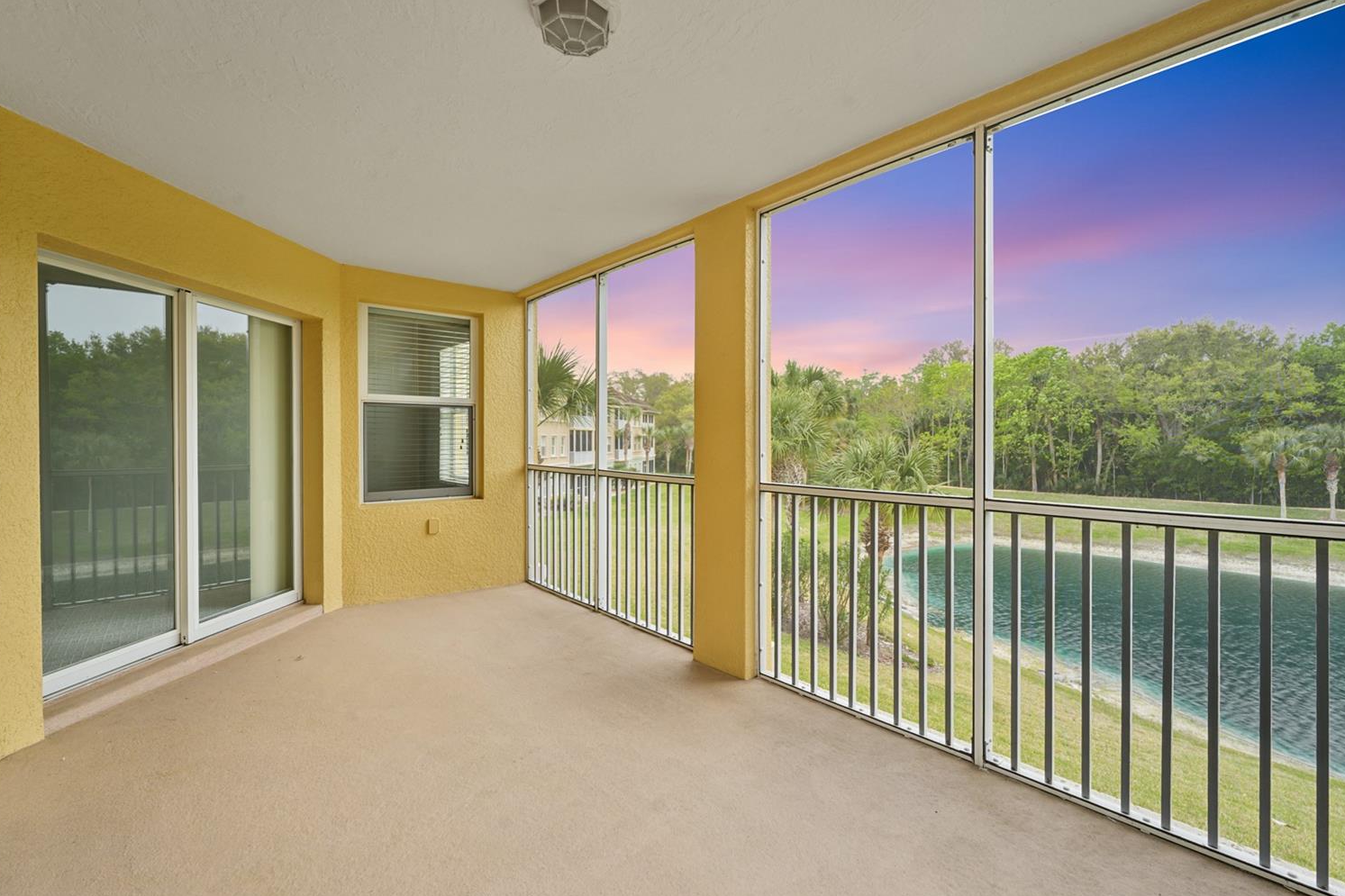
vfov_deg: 75.0
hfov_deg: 97.9
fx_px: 584
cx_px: 707
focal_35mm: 16
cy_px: 450
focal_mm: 14.6
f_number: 10
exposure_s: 1/5
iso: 100
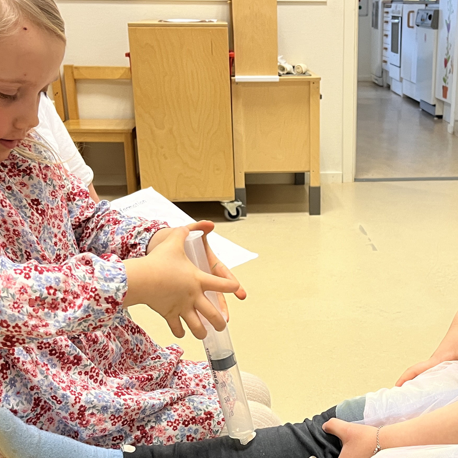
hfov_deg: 31.8
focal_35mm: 53
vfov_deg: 31.8
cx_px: 326
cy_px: 325
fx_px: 793
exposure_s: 1/50
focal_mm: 5.1
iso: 125
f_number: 1.6
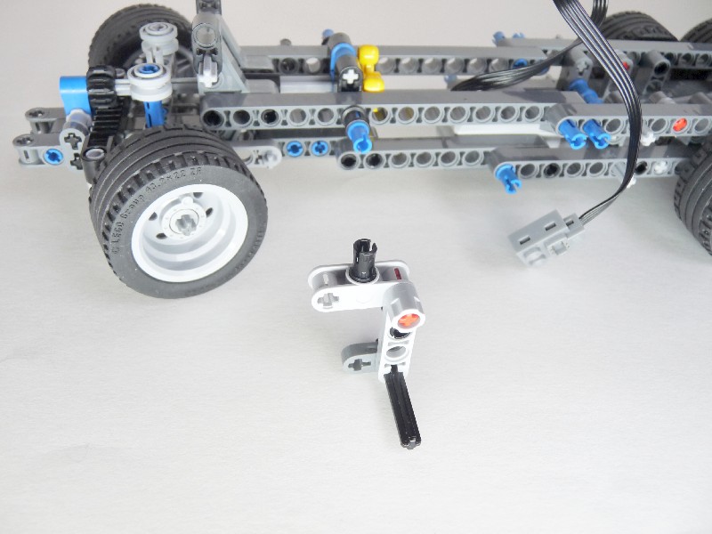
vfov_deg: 45.4
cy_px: 267
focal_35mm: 31
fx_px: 638
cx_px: 356
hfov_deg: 58.4
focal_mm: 5.4
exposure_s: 1/30
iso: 200
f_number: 3
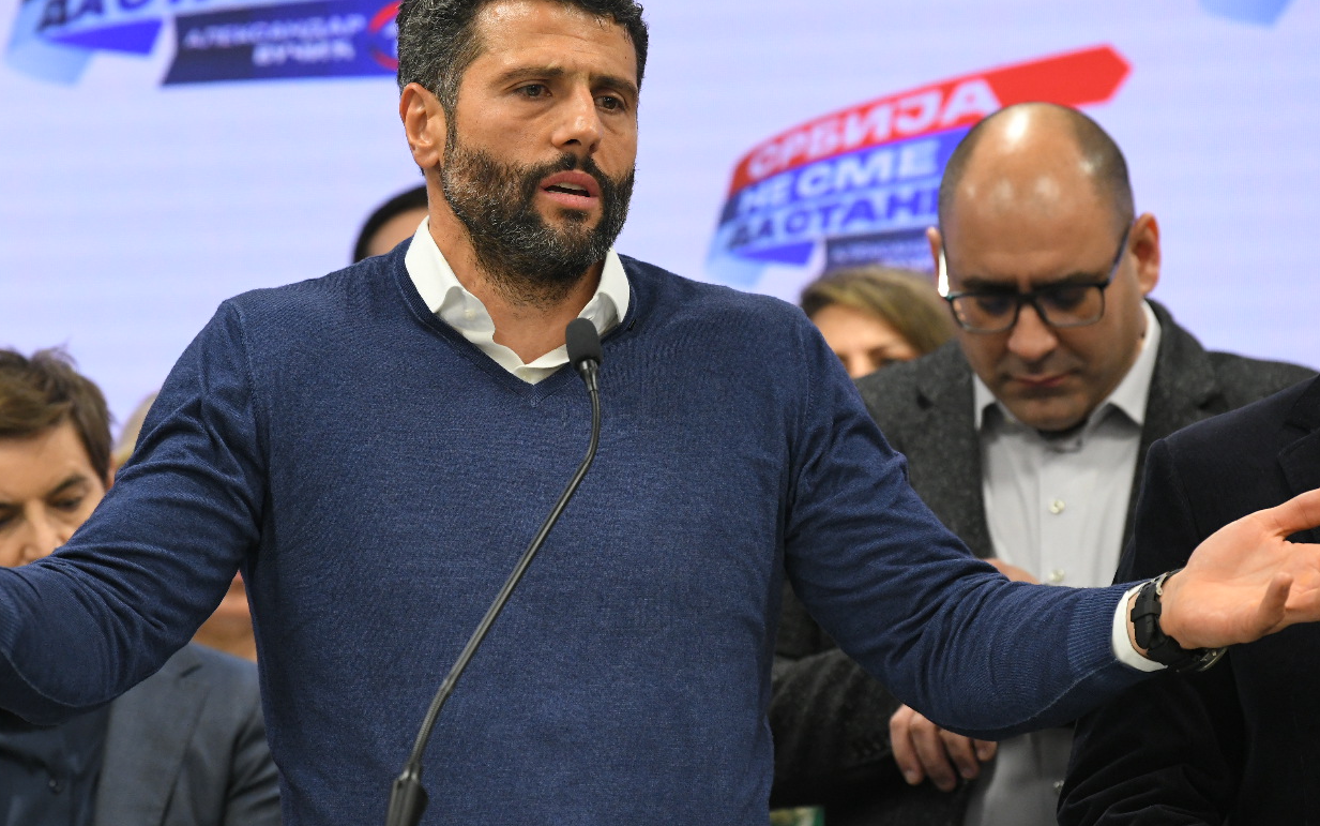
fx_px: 8671
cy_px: 360
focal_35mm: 241
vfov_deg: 5.4
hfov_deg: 8.7
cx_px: 515
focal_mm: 180
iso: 3200
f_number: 4
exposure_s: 1/400
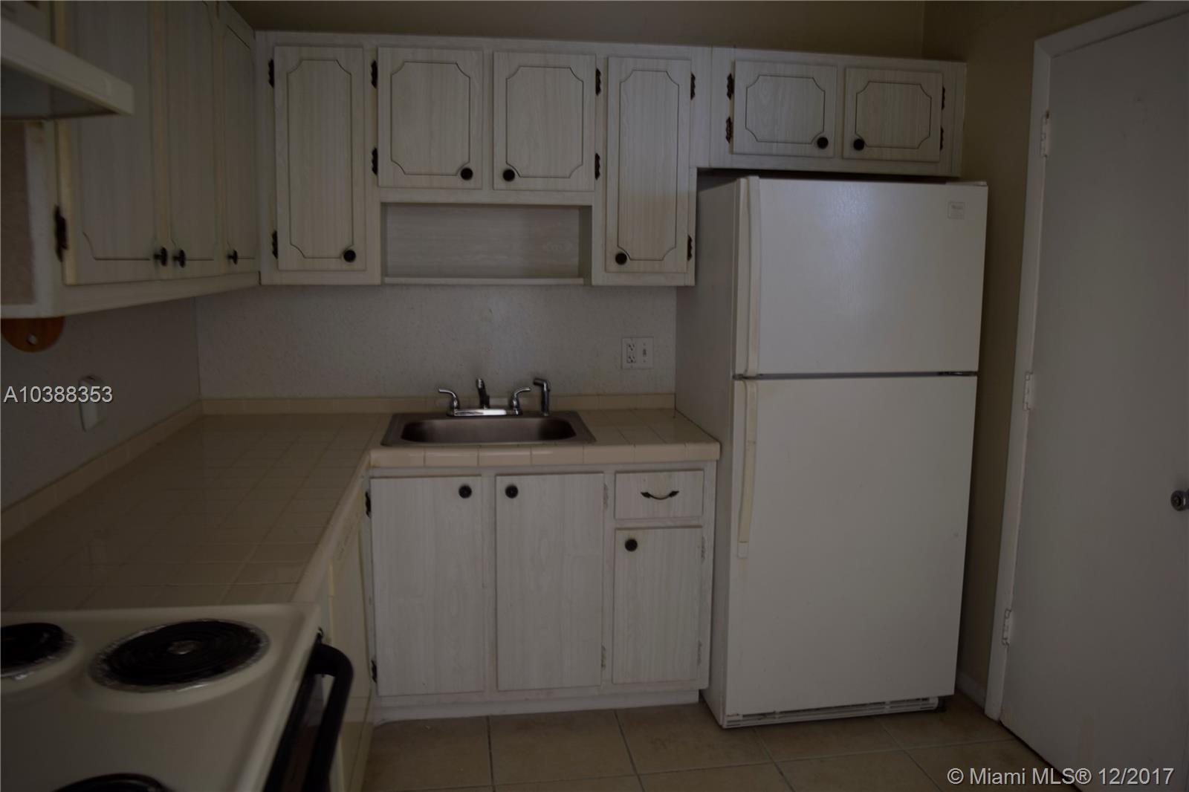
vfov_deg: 47.9
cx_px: 594
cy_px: 396
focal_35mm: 27
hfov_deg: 67.4
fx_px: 892
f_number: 3.5
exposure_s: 1/3
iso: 100
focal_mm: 18
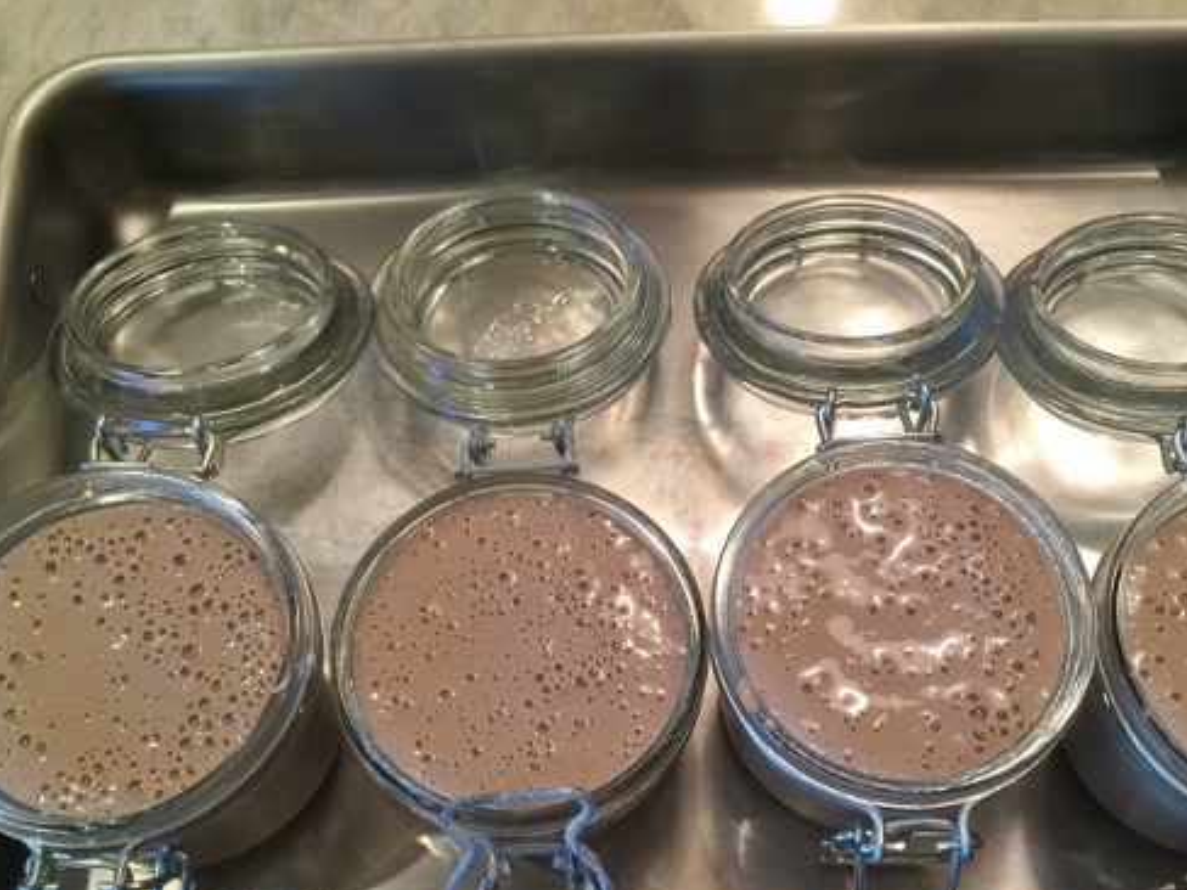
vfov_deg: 37.4
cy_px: 576
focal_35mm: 38
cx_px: 688
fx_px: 1303
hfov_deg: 48.8
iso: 40
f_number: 2.2
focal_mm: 4.15
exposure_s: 1/15
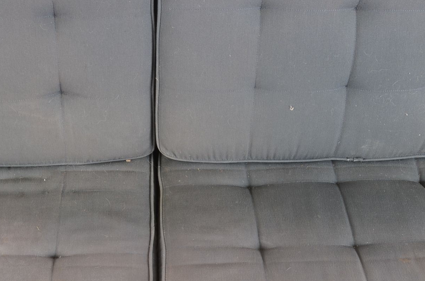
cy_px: 167
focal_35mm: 55
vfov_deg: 24.5
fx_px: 648
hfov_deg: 36.1
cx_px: 155
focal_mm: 18
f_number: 10
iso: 125
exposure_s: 1/160
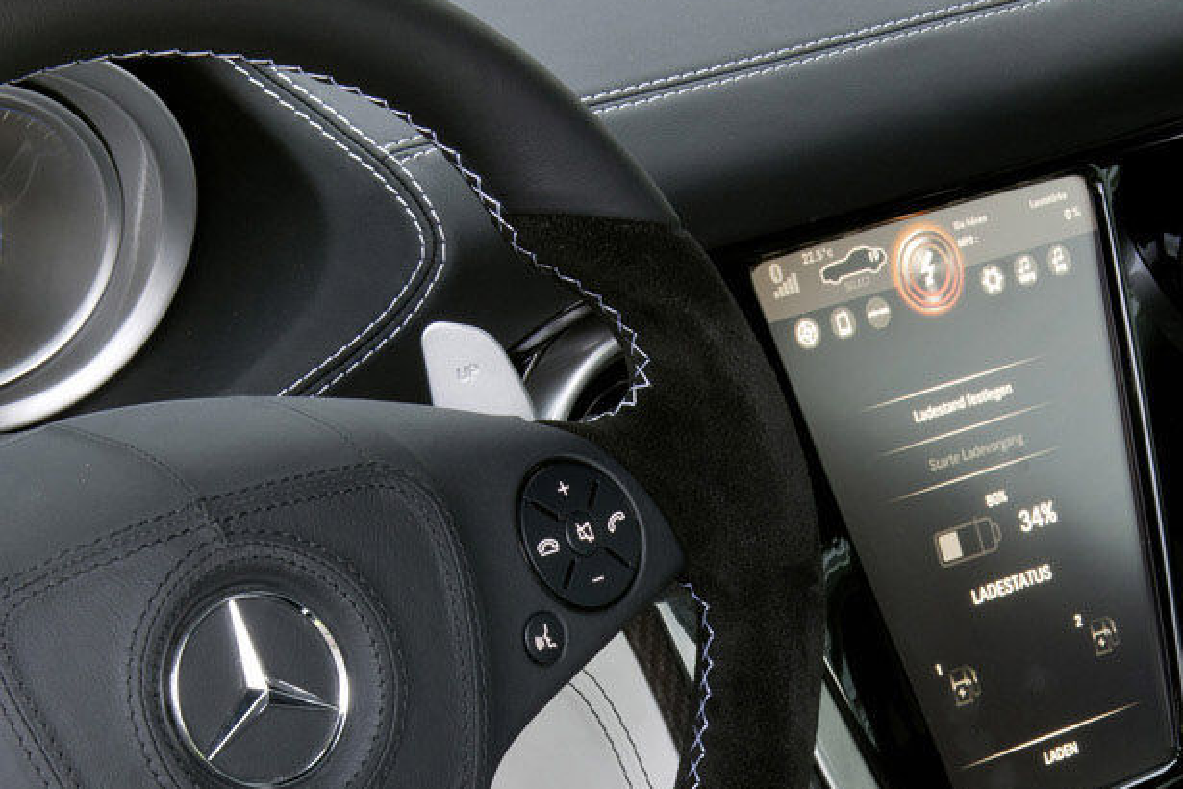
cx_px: 787
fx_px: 4239
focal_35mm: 129
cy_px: 937
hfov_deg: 15.9
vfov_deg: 10.5
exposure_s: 8
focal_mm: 42
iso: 100
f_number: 18
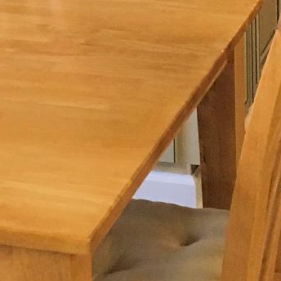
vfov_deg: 10.8
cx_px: 136
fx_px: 1368
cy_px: -256
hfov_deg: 11.7
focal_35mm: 149
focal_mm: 4.15
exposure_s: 1/30
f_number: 2.2
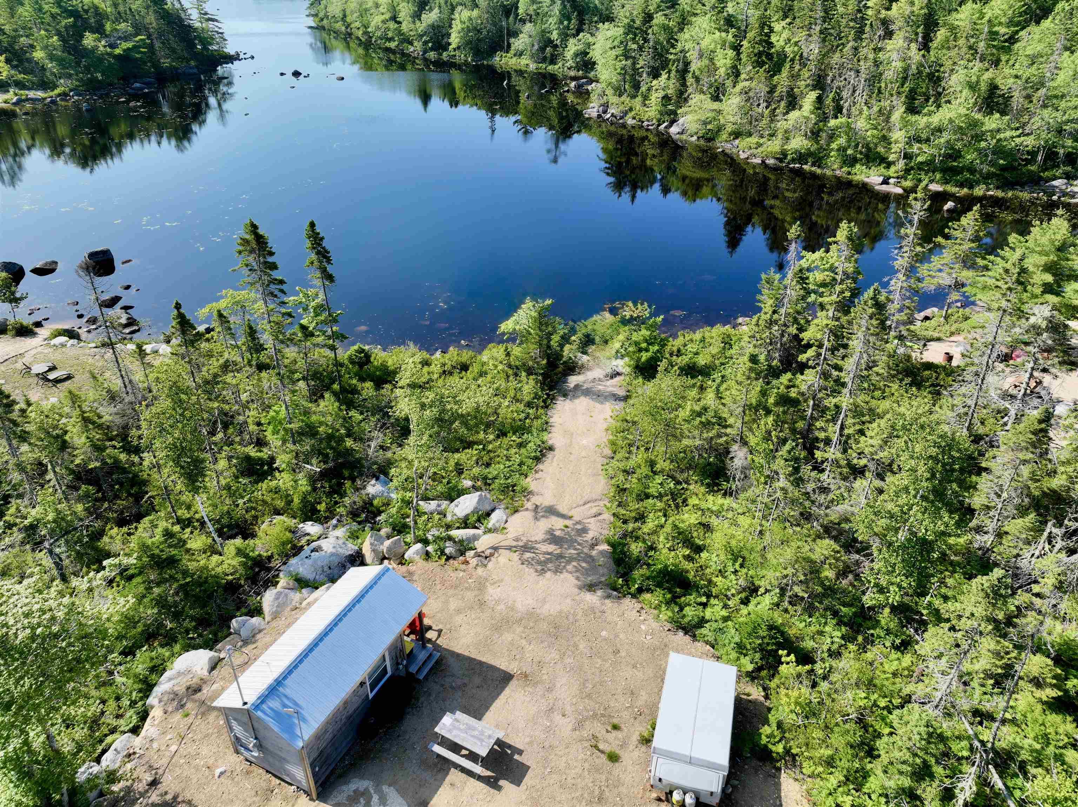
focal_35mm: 24
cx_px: 539
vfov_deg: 56.8
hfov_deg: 71.6
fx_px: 747
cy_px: 404
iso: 140
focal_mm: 12.29
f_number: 2.8
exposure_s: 1/1250
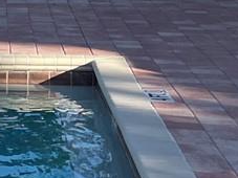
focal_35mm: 183
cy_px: 41
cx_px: -411
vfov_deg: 8.1
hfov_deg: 9.2
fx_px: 1258
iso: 32
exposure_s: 1/2451
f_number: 1.6
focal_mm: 4.2
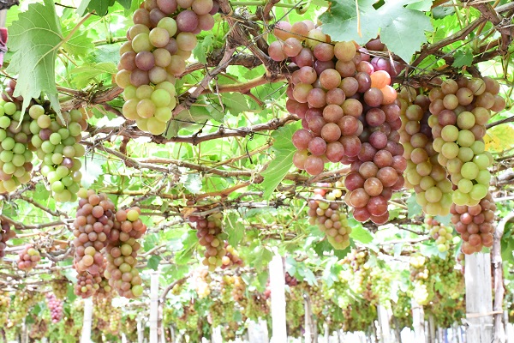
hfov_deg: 38.2
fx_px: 742
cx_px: 257
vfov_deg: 26.0
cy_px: 172
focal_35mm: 52
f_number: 14
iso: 4500
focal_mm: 35
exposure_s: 1/60
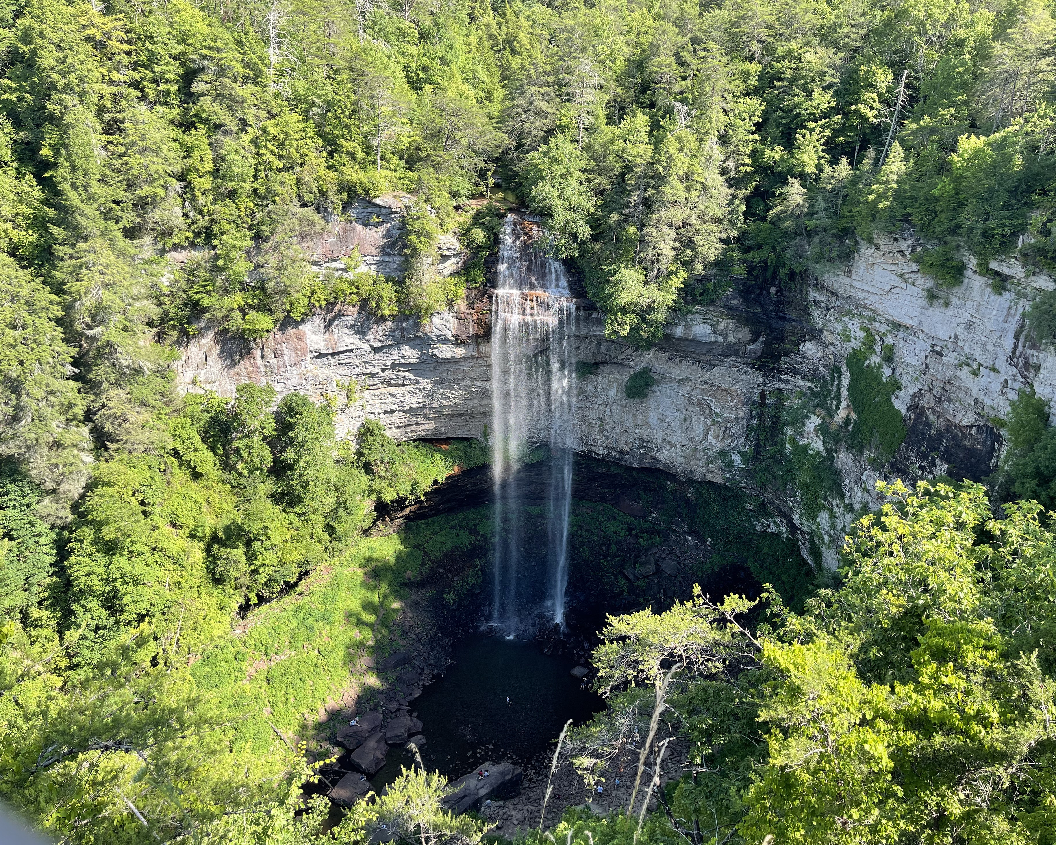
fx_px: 875
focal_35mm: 28
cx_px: 562
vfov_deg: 51.5
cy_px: 417
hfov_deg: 62.1
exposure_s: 1/649
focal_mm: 5.1
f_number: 1.6
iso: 32
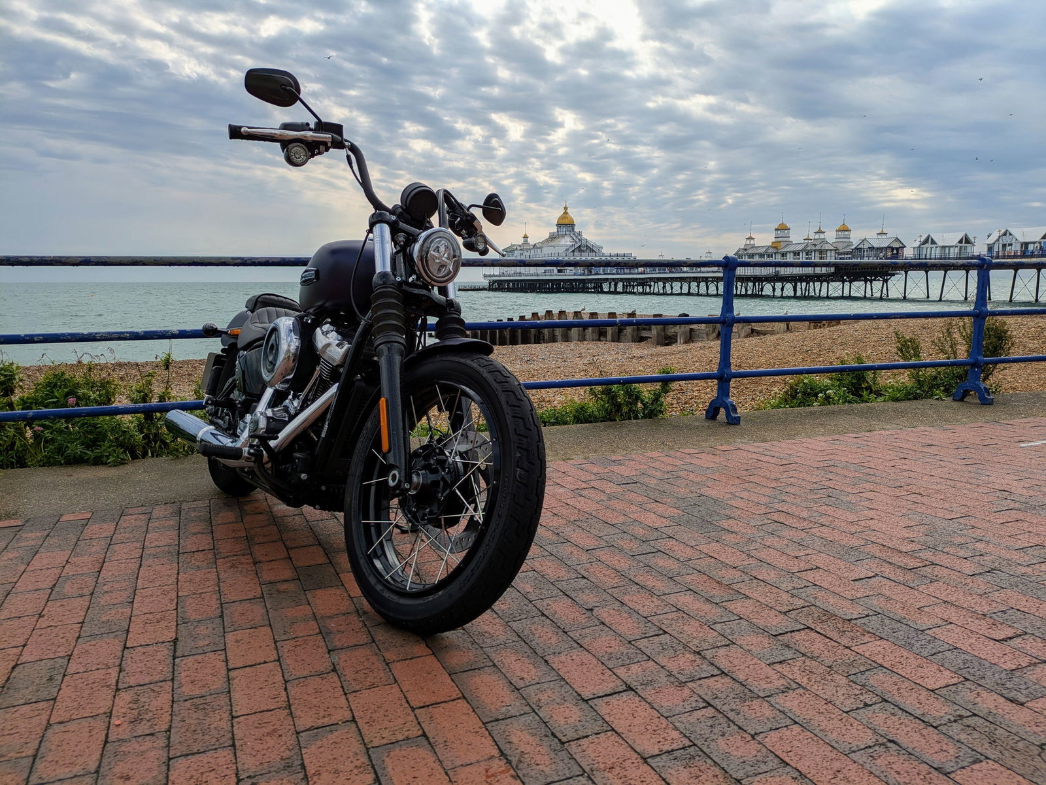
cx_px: 523
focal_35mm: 25
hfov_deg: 69.4
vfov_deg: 54.9
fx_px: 756
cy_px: 392
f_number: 1.89
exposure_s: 1/3226
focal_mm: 5.43
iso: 46
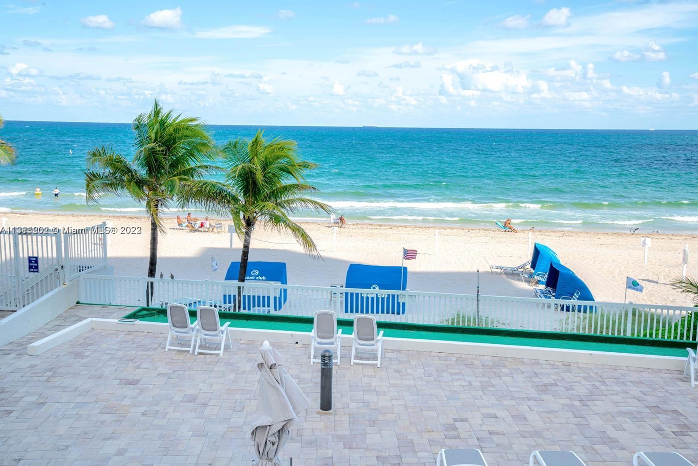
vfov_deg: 36.9
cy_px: 231
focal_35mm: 36
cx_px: 356
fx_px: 698
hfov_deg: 53.1
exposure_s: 1/100
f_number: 14
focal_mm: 35
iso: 100
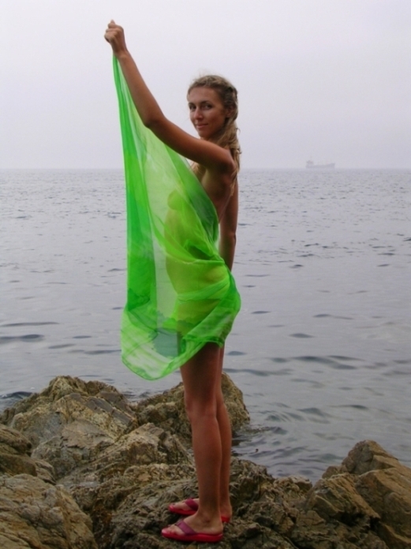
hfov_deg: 24.4
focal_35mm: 60
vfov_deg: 32.2
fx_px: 951
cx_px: 206
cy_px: 274
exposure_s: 1/140
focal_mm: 9.1
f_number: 3.4
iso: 50
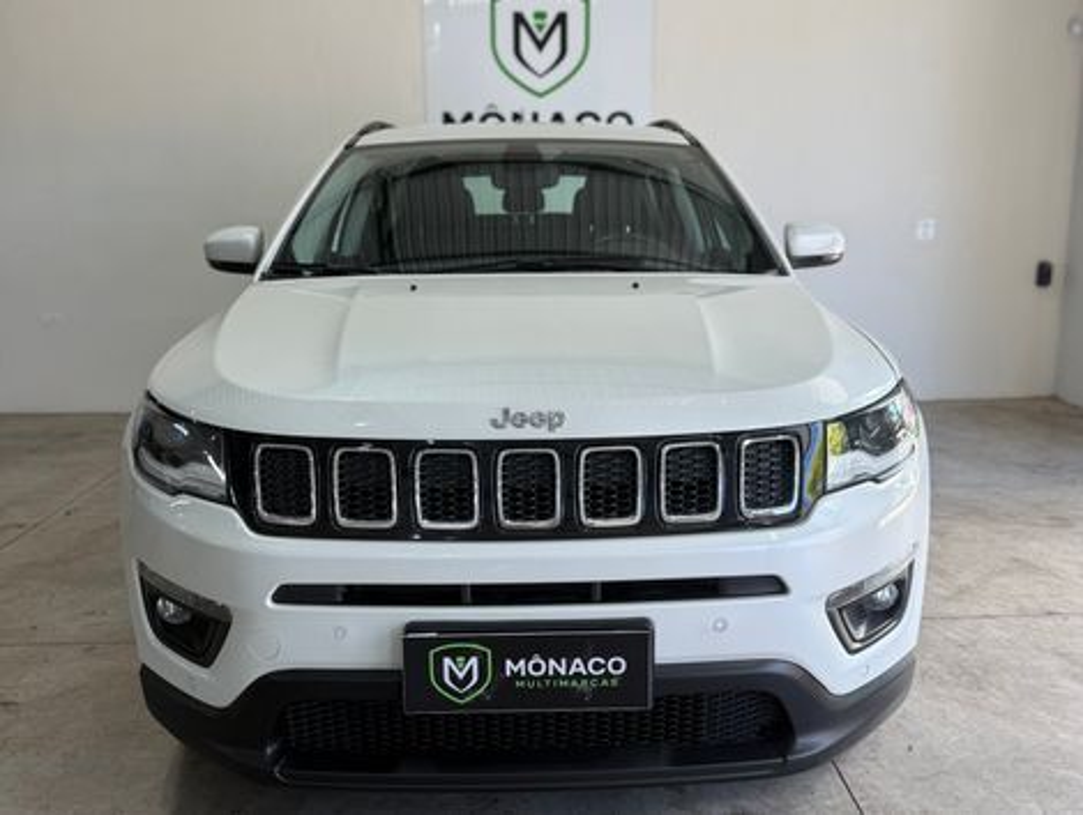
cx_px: 542
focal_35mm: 28
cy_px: 408
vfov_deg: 49.9
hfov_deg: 63.4
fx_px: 877
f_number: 1.78
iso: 50
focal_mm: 6.76
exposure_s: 1/120
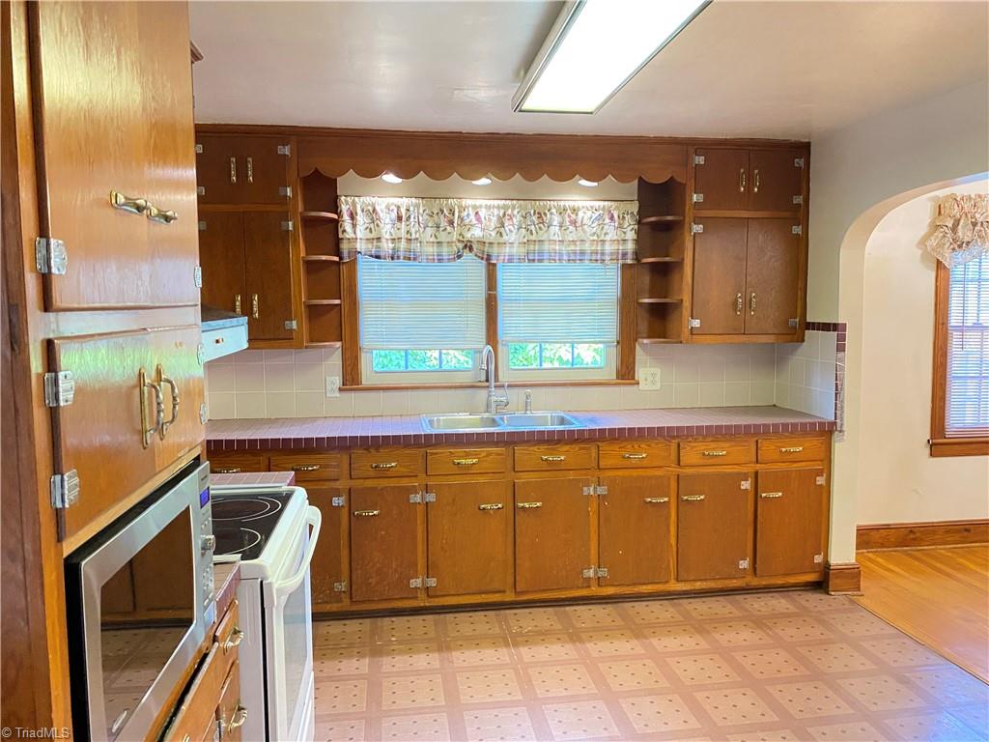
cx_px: 494
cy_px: 371
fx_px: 743
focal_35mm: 26
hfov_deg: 67.3
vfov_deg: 53.1
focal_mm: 4.25
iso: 500
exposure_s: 1/40
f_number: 1.8
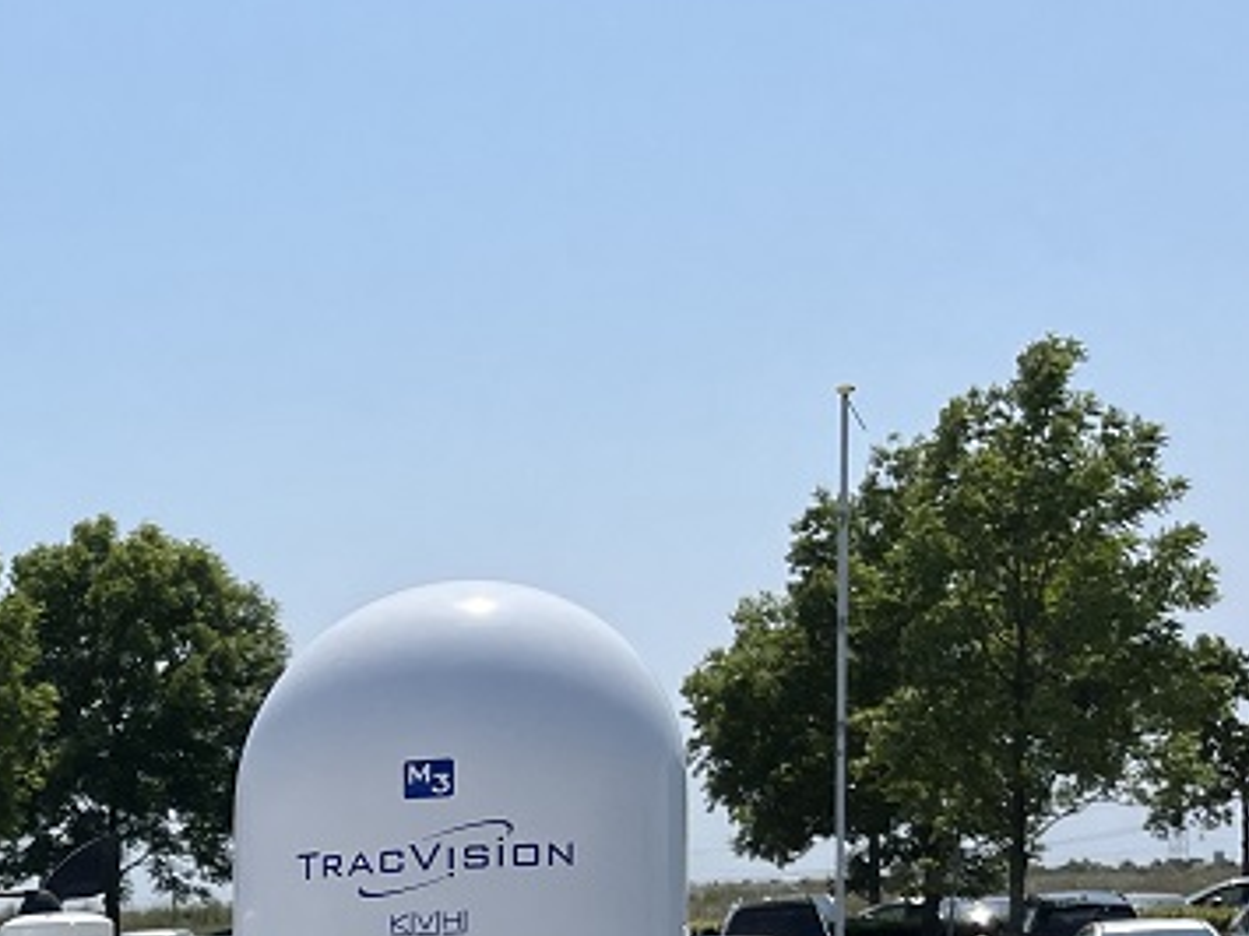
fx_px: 2705
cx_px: -391
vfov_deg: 18.1
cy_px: 1284
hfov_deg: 23.0
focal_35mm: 75
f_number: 1.6
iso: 50
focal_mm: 5.1
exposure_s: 1/6494
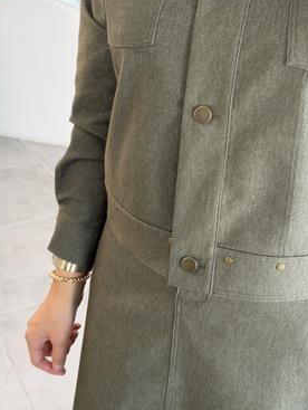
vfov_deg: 35.5
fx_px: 640
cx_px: 145
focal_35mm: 54
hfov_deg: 27.1
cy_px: 203
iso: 80
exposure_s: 1/99
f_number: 1.78
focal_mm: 6.76
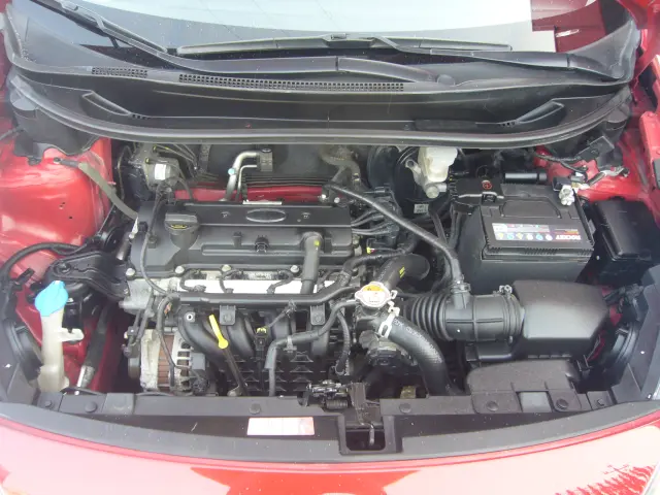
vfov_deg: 49.7
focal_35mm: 28
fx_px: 534
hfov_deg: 63.4
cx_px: 330
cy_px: 248
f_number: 2.8
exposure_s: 1/20
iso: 100
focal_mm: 4.6
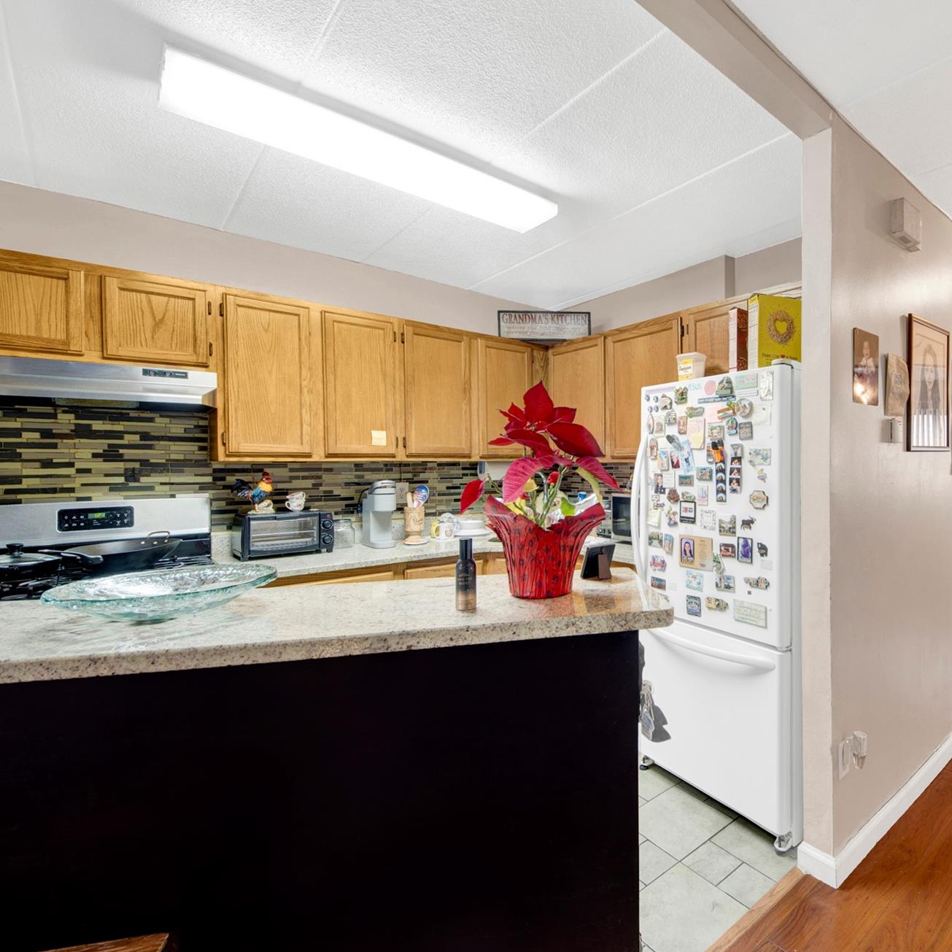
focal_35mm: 16
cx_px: 642
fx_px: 498
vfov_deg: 87.4
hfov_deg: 84.1
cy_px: 469
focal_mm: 8
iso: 100
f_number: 8
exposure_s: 3
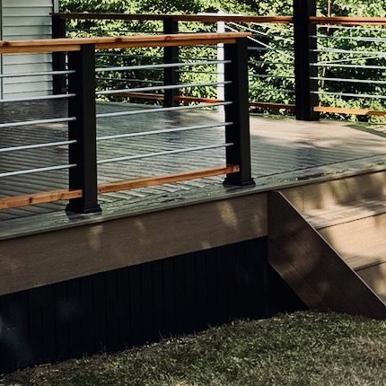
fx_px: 1274
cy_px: -73
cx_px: -82
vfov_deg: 16.5
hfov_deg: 16.5
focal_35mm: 101
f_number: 1.78
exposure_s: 1/3247
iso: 80
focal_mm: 6.76
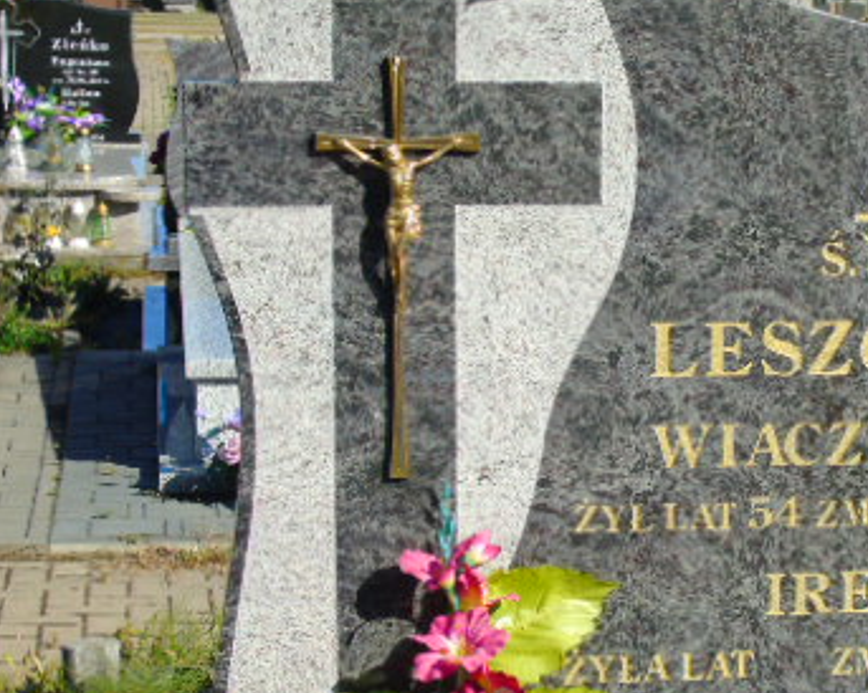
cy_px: 488
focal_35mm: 113
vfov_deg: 13.6
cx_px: 764
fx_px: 2901
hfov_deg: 16.8
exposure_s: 1/500
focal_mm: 11
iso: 80
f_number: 4.5
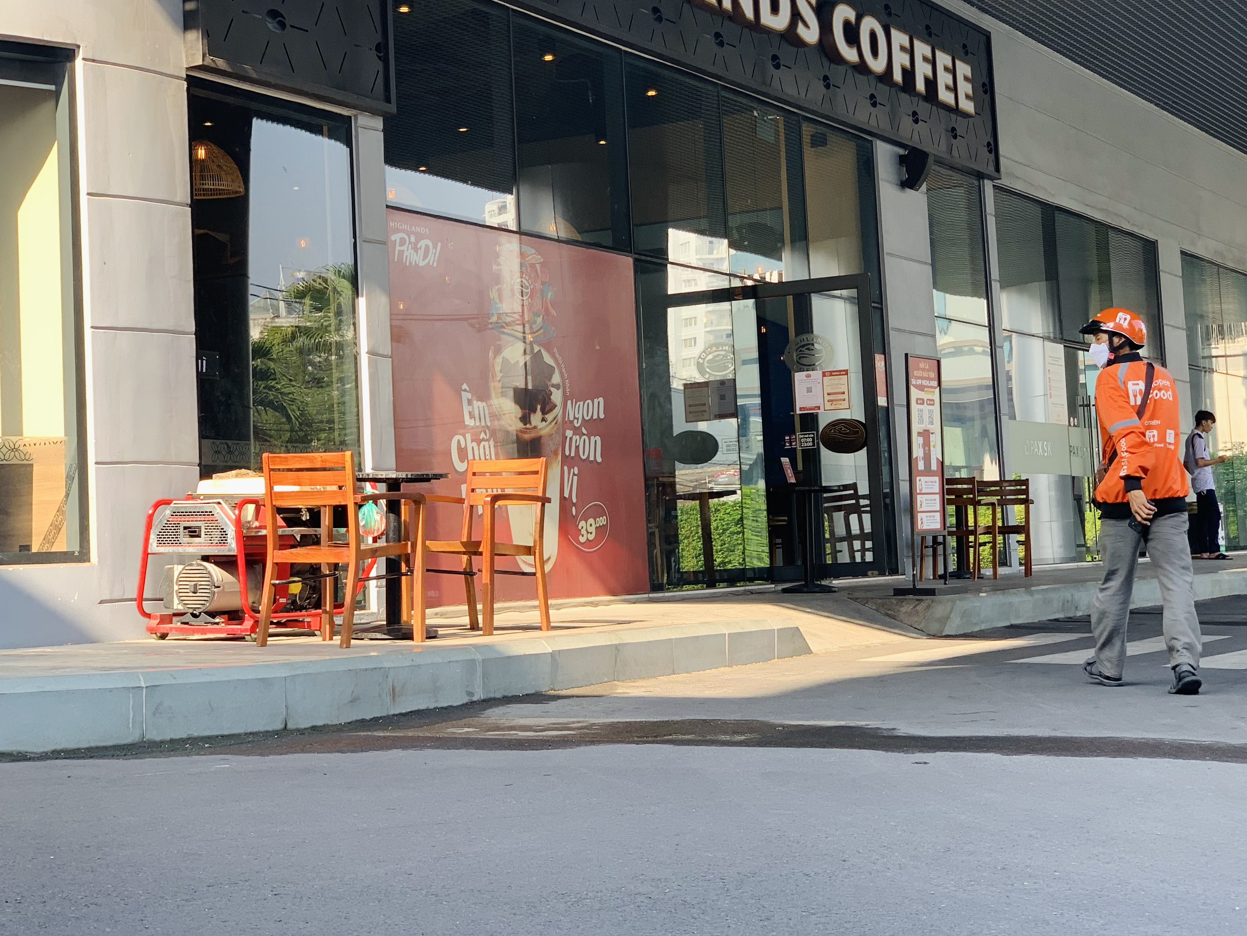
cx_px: 696
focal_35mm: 67
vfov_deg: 21.9
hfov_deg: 28.9
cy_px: 349
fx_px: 2414
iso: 25
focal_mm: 6
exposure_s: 1/122
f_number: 2.4
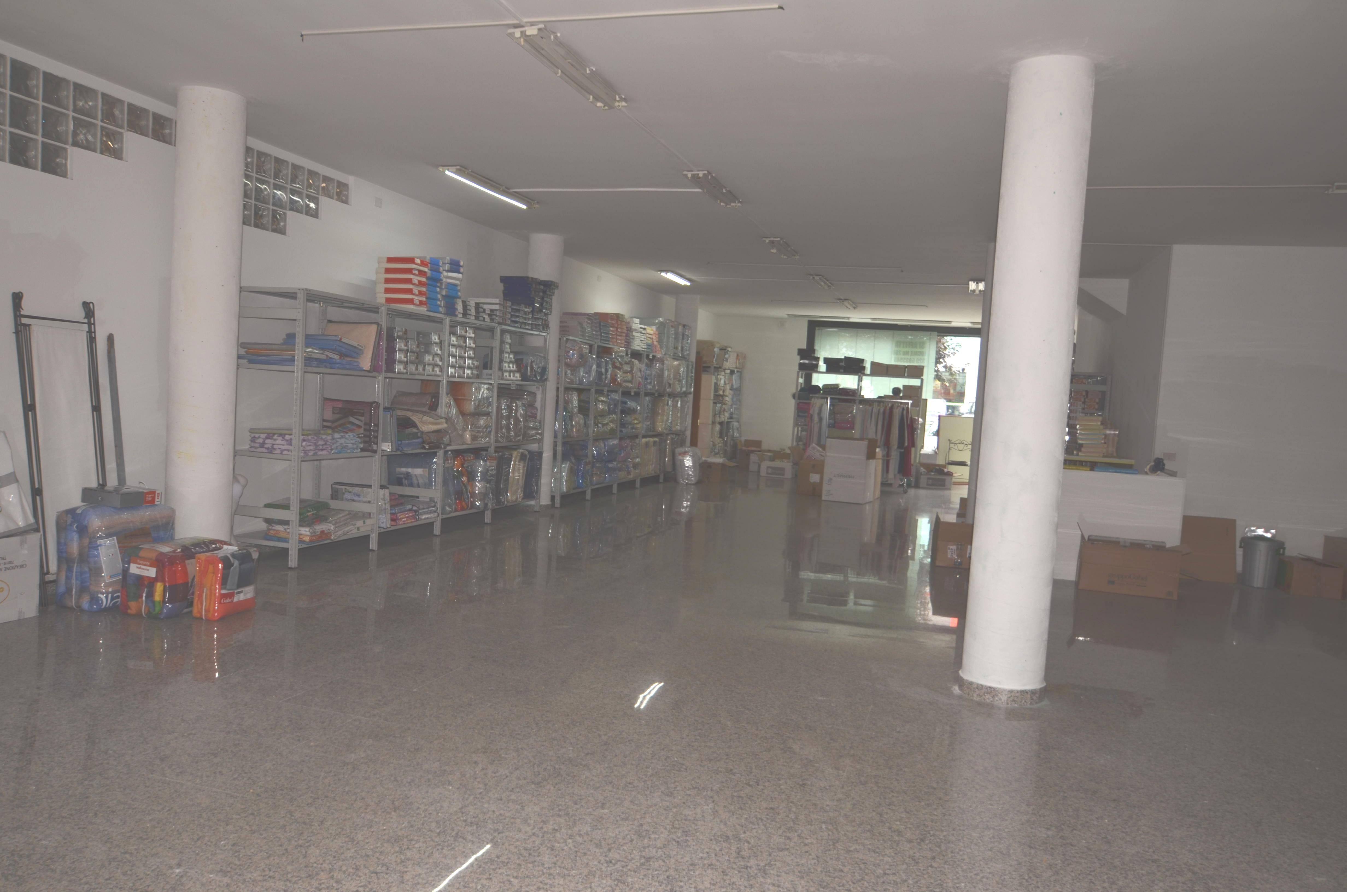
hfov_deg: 67.5
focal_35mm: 27
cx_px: 674
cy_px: 446
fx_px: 1008
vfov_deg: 47.7
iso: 100
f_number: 5.6
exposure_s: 1/60
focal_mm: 18
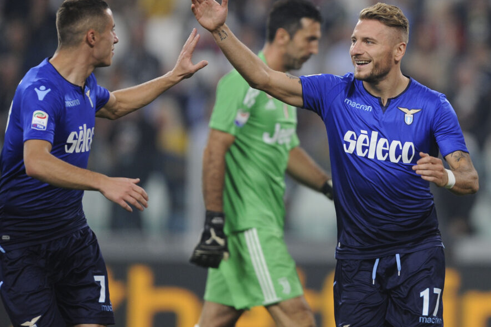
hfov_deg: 4.5
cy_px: 148
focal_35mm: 462
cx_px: 262
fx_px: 6296
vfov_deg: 3.0
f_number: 2.8
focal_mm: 400
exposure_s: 1/1000
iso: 1250
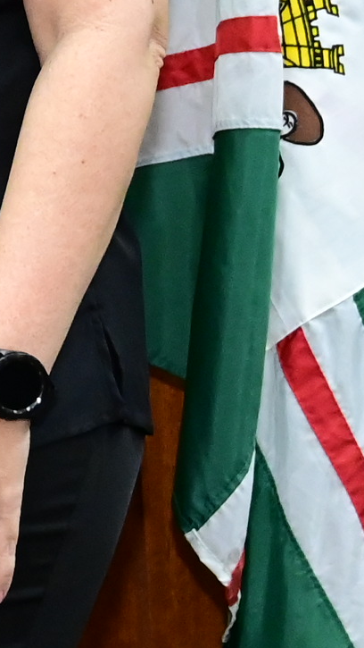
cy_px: -141
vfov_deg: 9.8
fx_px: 3722
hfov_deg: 5.4
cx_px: -470
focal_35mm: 217
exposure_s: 1/125
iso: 4000
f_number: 4
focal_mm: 34.5
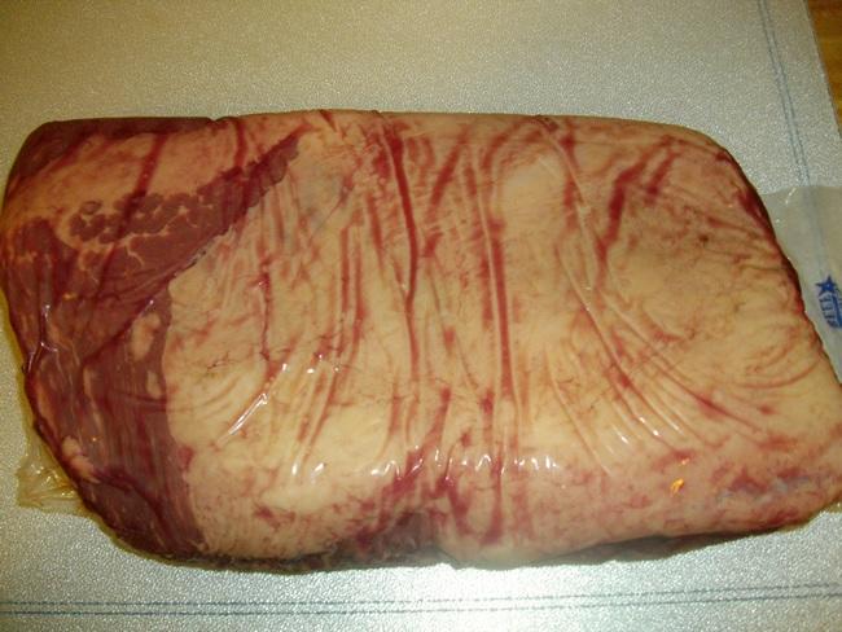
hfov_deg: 56.8
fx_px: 779
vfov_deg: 44.2
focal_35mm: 32
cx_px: 421
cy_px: 316
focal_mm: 5.7
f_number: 2.9
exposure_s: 1/50
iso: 200
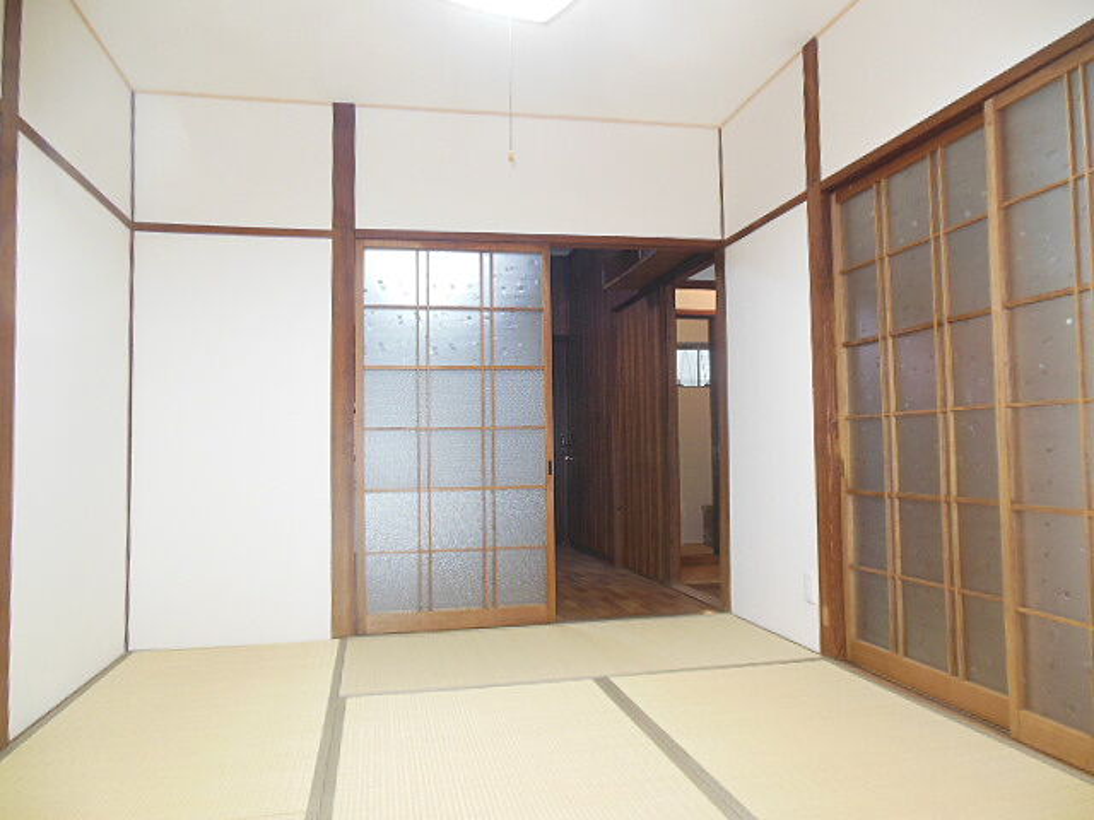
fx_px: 790
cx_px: 547
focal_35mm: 25
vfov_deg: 54.9
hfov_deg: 69.4
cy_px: 410
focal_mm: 4.5
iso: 250
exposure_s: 1/25
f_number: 3.2
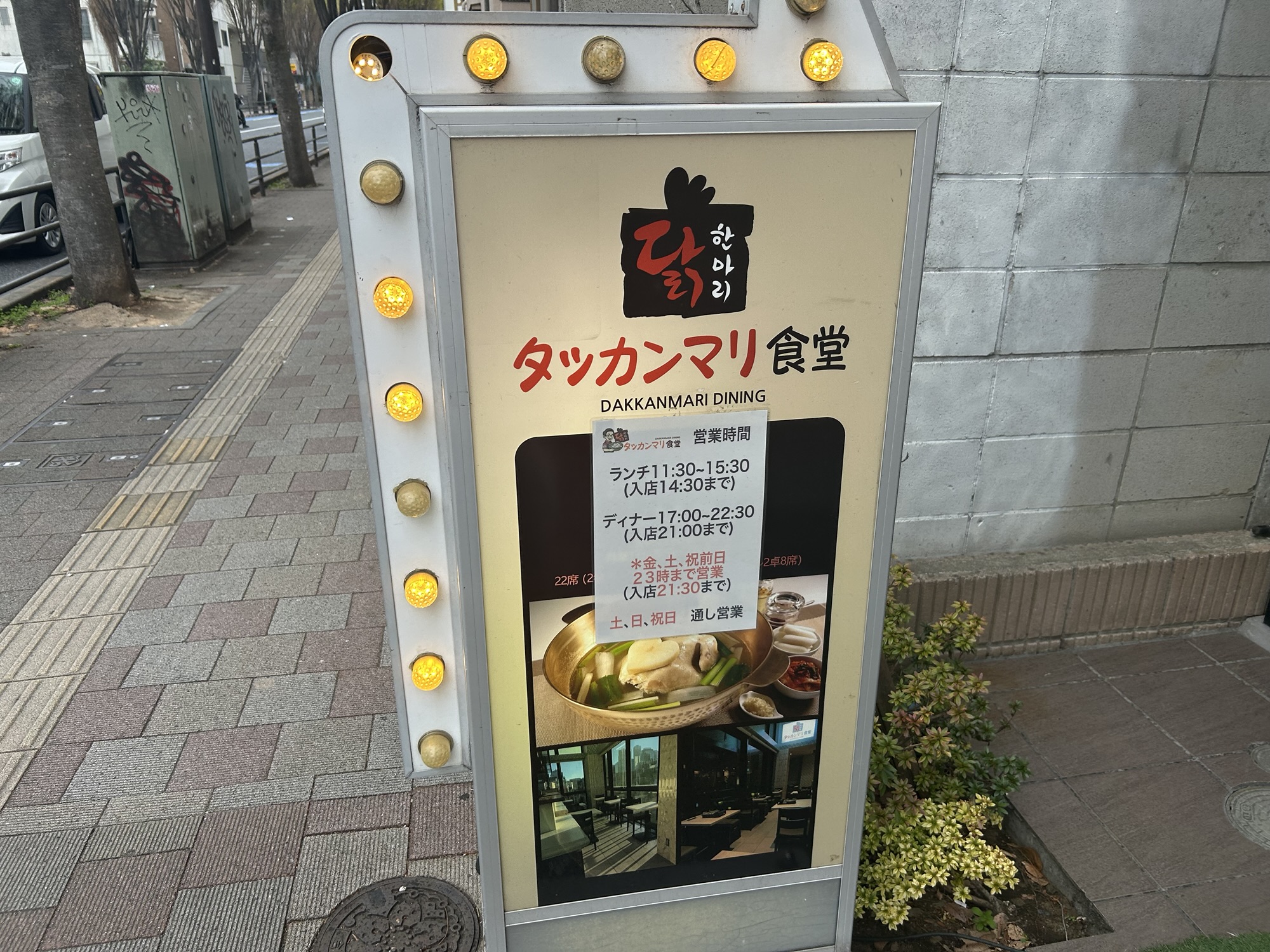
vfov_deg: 53.1
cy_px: 476
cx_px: 635
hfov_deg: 67.3
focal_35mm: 26
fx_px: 954
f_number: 1.5
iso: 50
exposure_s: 1/446
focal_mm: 5.7
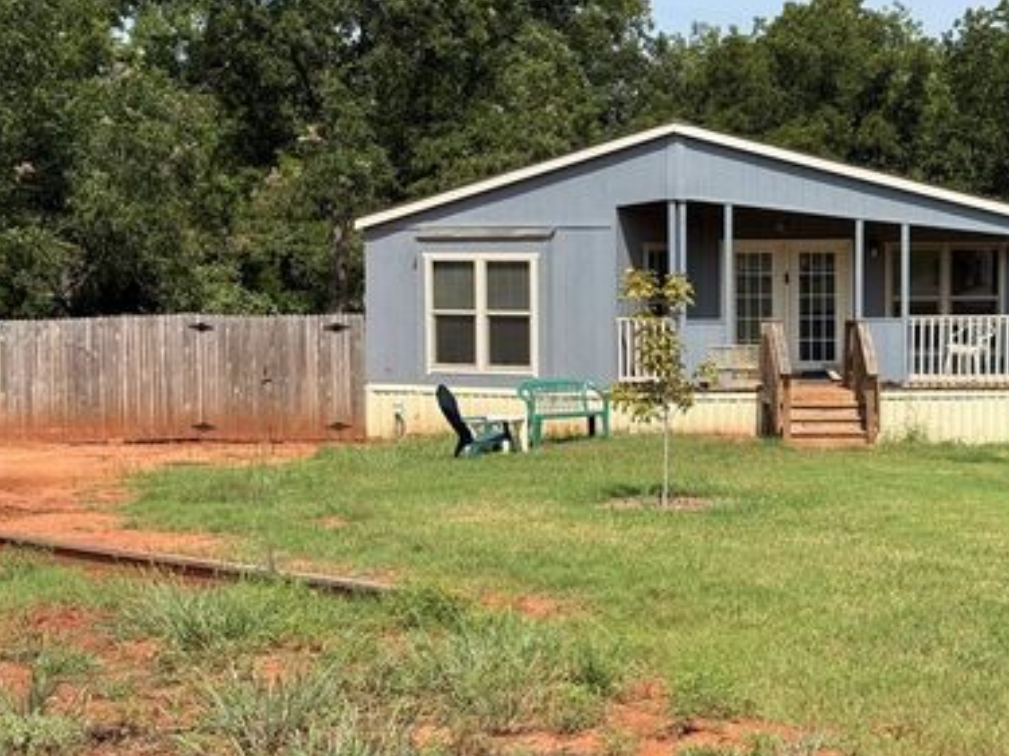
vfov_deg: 22.9
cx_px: 638
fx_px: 1865
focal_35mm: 64
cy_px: 359
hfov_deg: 30.1
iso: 80
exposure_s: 1/4878
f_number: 1.78
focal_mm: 6.76
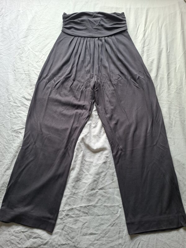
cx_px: 93
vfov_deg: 73.9
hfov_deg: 58.9
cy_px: 124
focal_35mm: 23
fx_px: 165
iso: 80
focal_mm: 5.54
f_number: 1.8
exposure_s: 1/100
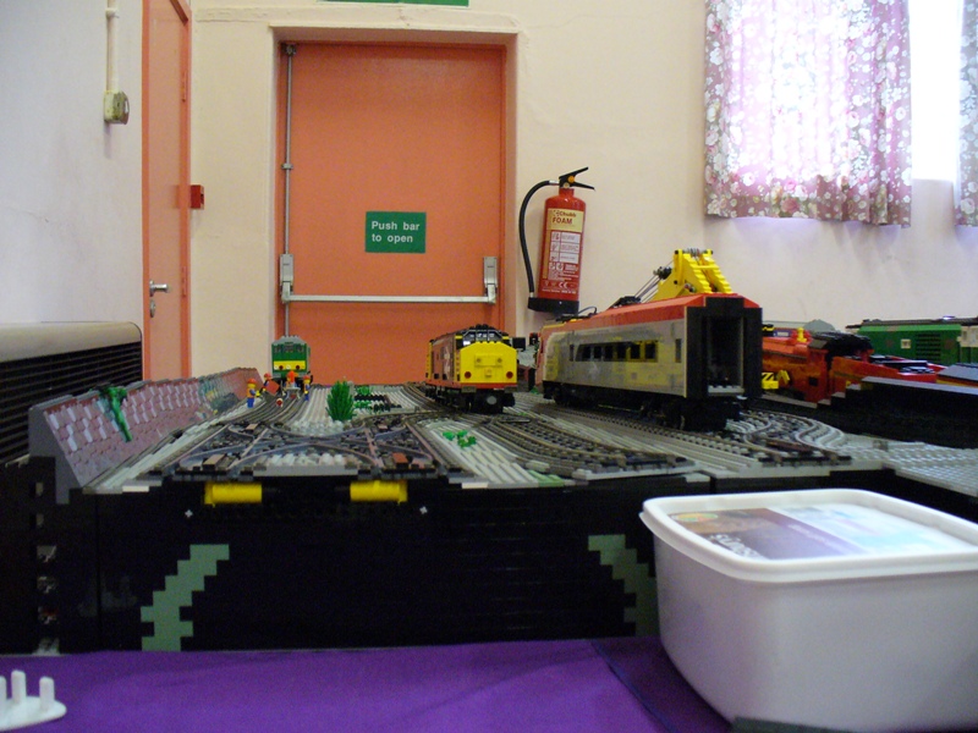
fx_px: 1045
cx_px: 489
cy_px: 366
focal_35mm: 37
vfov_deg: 38.7
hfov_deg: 50.1
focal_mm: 6.1
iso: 400
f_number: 2.8
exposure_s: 1/40
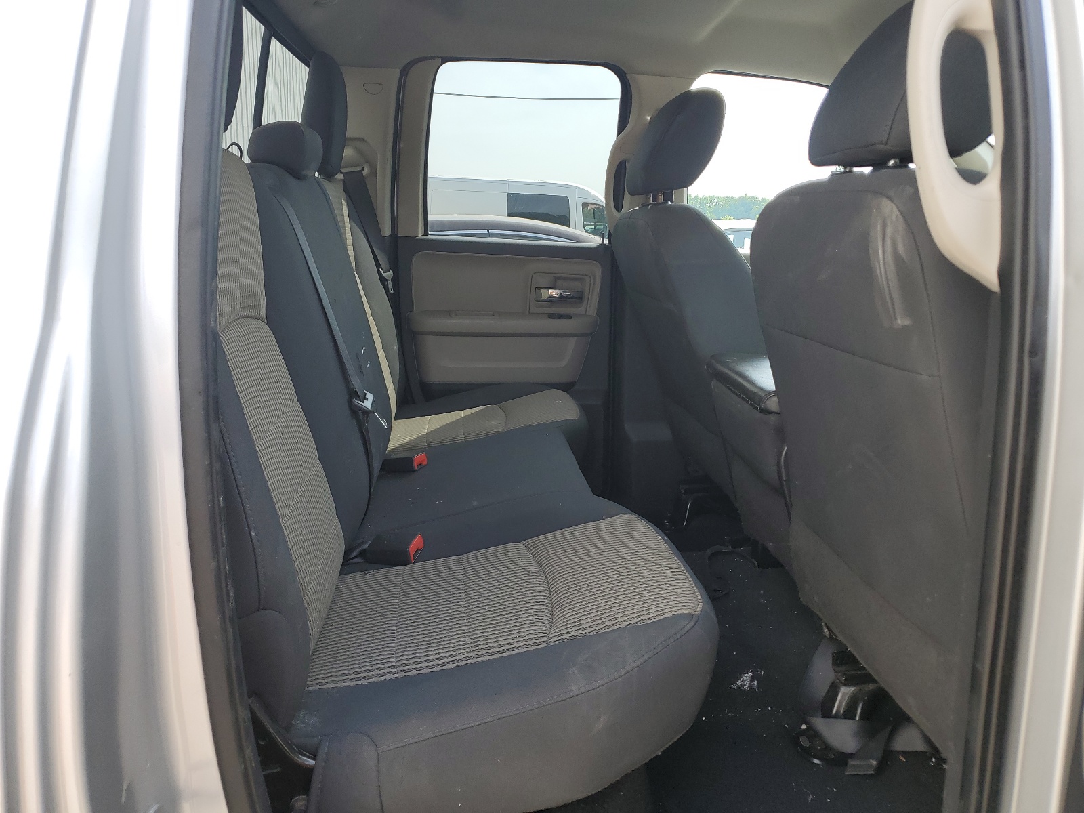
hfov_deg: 67.3
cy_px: 406
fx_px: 814
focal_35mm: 26
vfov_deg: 53.1
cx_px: 542
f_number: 1.5
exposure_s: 1/500
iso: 50
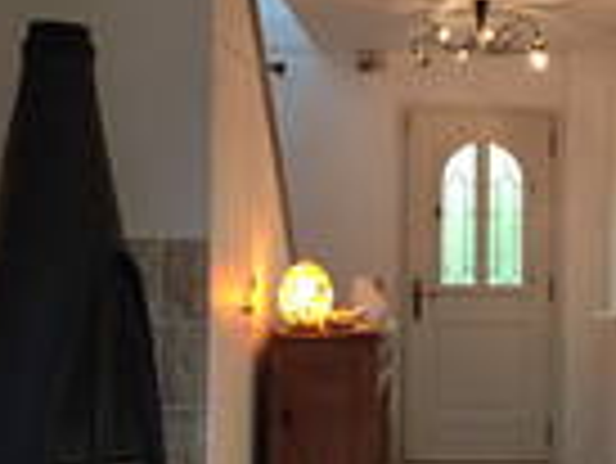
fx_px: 1354
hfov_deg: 24.8
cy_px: 261
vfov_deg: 19.4
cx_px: 567
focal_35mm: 76
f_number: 2.2
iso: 250
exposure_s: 1/33
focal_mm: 4.15
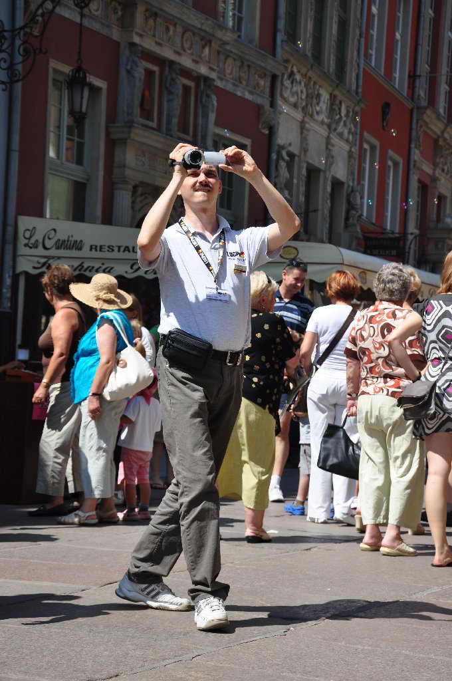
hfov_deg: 15.7
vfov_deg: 23.4
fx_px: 1643
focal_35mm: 87
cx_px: 226
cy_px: 340
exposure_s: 1/640
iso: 200
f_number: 6.3
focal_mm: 58
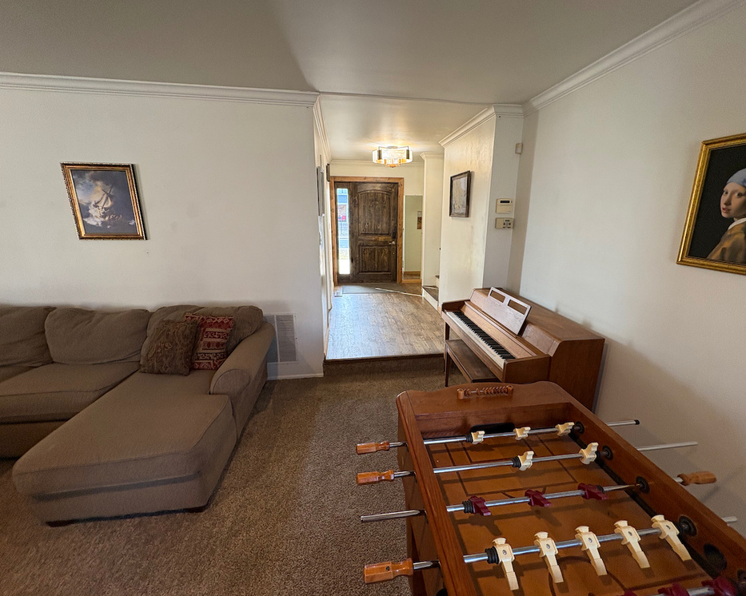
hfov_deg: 96.7
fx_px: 331
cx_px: 395
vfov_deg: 84.0
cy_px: 298
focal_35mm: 15
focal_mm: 2.22
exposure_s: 1/60
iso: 200
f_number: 2.2
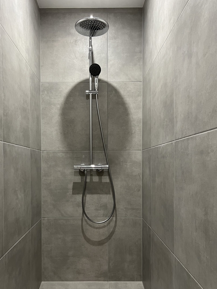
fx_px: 276
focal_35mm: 33
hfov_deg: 42.8
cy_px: 167
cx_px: 93
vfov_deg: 55.1
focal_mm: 5.7
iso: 200
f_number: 1.5
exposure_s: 1/50
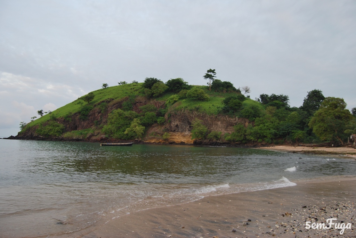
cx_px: 178
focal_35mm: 27
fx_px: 267
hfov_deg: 67.3
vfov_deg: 48.0
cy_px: 119
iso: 200
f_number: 5
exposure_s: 1/60
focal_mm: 18
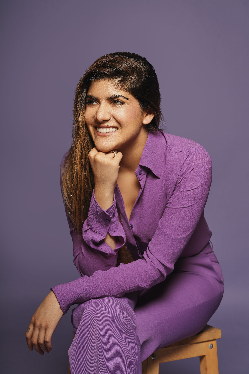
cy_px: 187
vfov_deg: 22.6
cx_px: 124
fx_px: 933
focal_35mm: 90
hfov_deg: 15.2
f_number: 8
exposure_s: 1/160
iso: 100
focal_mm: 90
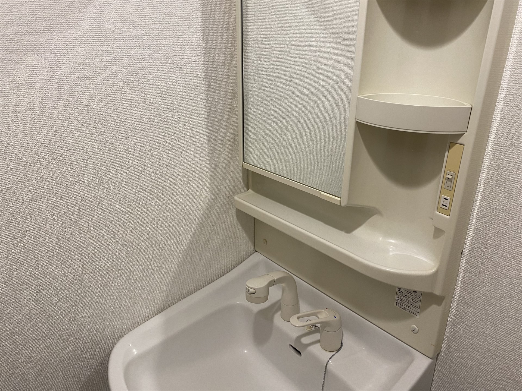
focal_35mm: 26
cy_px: 196
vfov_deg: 53.1
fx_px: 392
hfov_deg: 67.3
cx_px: 261
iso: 80
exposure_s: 1/50
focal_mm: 4.25
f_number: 1.8
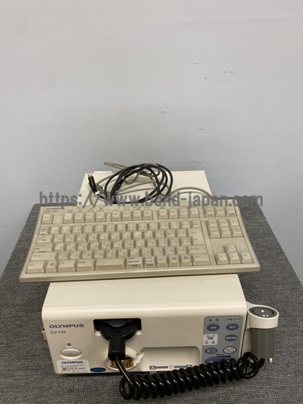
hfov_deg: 53.0
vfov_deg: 67.3
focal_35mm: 26
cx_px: 152
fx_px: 304
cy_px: 202
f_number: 1.8
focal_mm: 4.25
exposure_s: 1/60
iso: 80
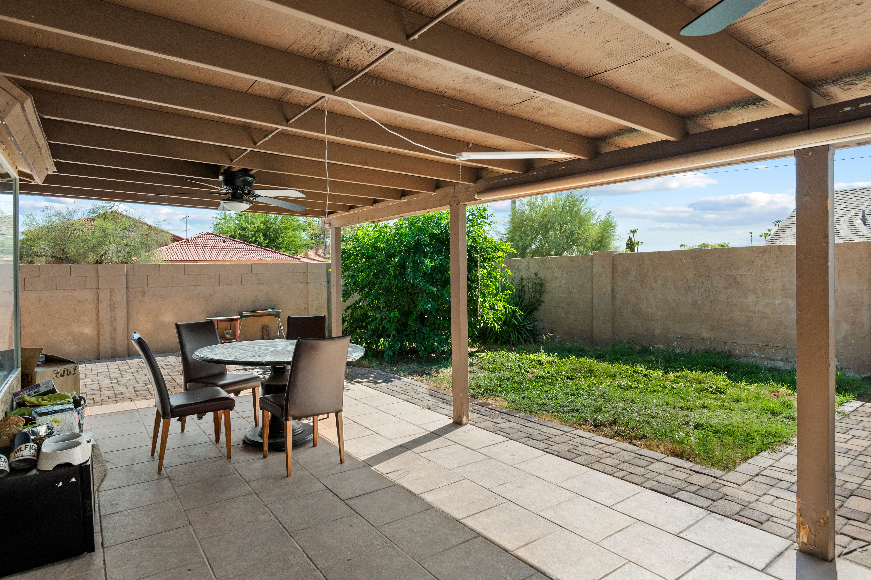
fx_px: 484
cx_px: 436
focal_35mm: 20
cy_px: 290
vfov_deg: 61.9
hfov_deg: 84.0
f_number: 8
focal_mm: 20
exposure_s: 1/400
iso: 800
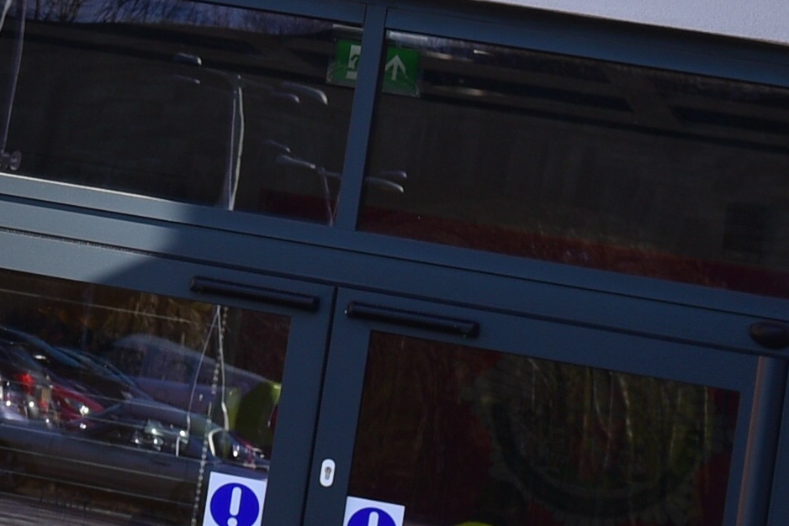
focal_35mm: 231
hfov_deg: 8.4
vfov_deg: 5.9
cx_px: -826
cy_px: -243
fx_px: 5064
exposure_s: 1/200
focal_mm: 36
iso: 100
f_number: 5.6
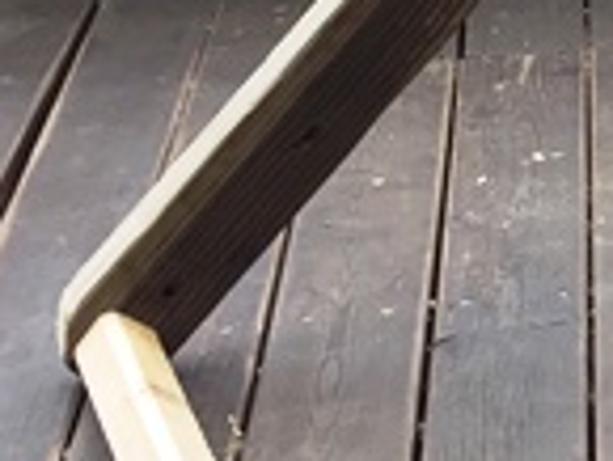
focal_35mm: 160
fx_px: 2836
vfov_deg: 9.3
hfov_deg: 10.9
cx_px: 1340
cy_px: 89
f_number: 2.2
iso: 40
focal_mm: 4.15
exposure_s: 1/60
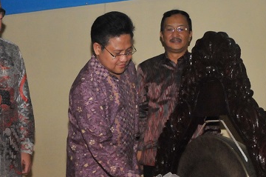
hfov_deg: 25.4
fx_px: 590
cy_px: 148
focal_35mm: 80
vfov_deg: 16.8
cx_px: 120
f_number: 9
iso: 2500
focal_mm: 24
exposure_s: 1/60
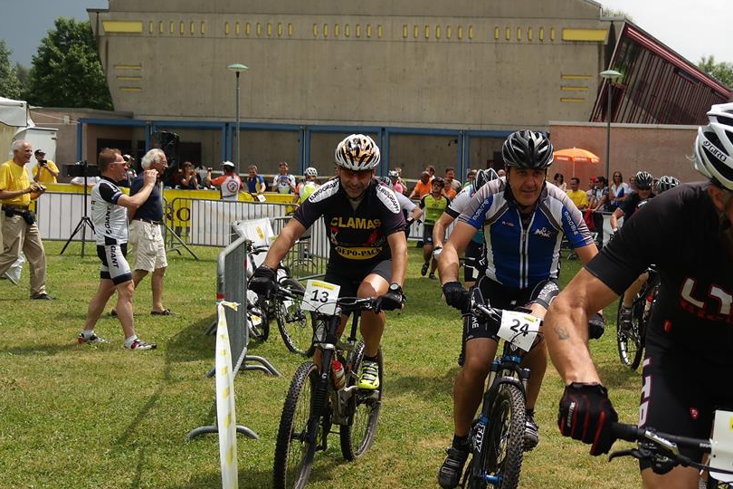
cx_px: 713
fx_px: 1344
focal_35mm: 66
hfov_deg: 28.8
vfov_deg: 20.6
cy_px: 259
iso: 100
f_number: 3.5
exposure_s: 1/180
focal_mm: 22
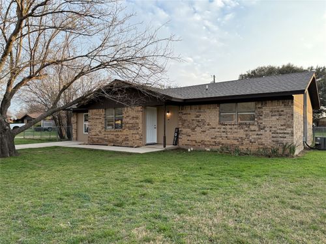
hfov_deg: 71.6
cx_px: 163
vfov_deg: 56.8
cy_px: 122
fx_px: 226
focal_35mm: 24
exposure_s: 1/677
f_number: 1.78
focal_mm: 6.76
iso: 100
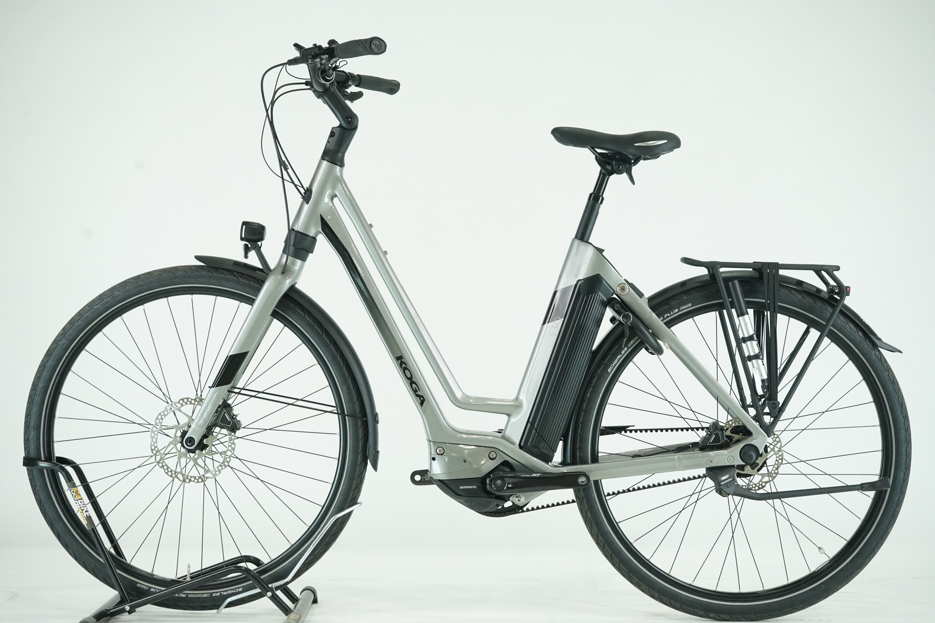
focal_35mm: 57
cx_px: 468
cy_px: 312
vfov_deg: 23.8
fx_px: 1480
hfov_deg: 35.1
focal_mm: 57
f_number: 7.1
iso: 2500
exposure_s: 1/200
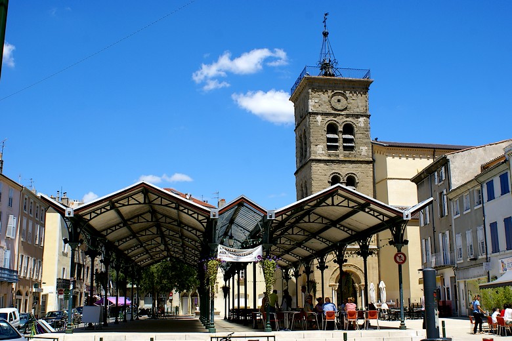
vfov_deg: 31.9
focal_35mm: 42
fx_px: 597
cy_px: 170
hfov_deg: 46.4
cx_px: 256
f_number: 9
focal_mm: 28
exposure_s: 1/250
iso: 100
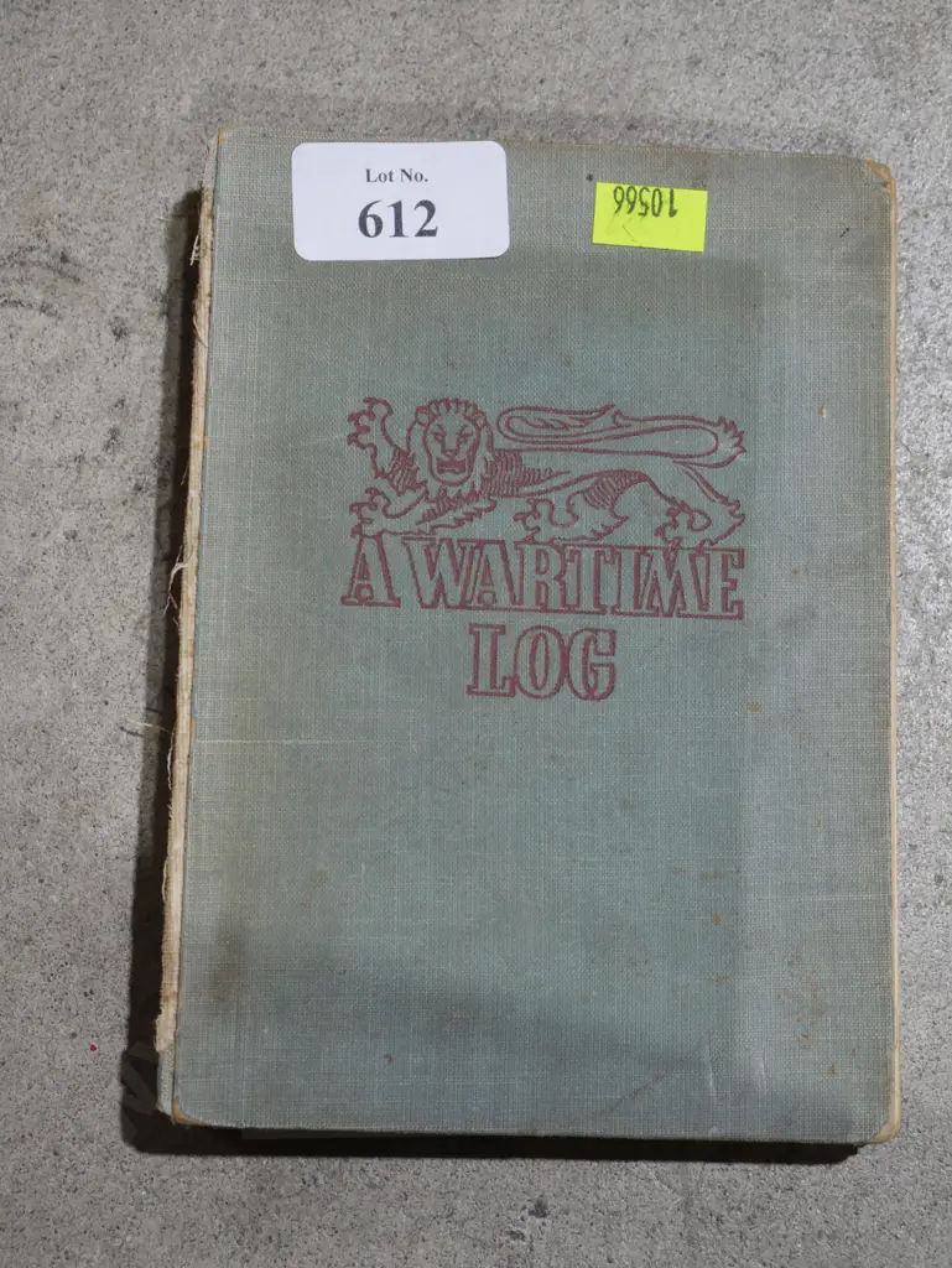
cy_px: 634
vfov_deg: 27.8
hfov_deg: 21.0
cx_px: 476
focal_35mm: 70
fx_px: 2565
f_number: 6.3
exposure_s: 1/80
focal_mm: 35
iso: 800
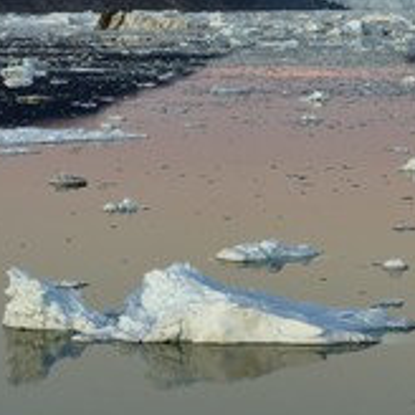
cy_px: 124
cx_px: 473
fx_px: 2957
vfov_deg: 8.0
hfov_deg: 8.0
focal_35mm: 218
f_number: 6.3
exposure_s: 1/160
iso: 400
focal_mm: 100
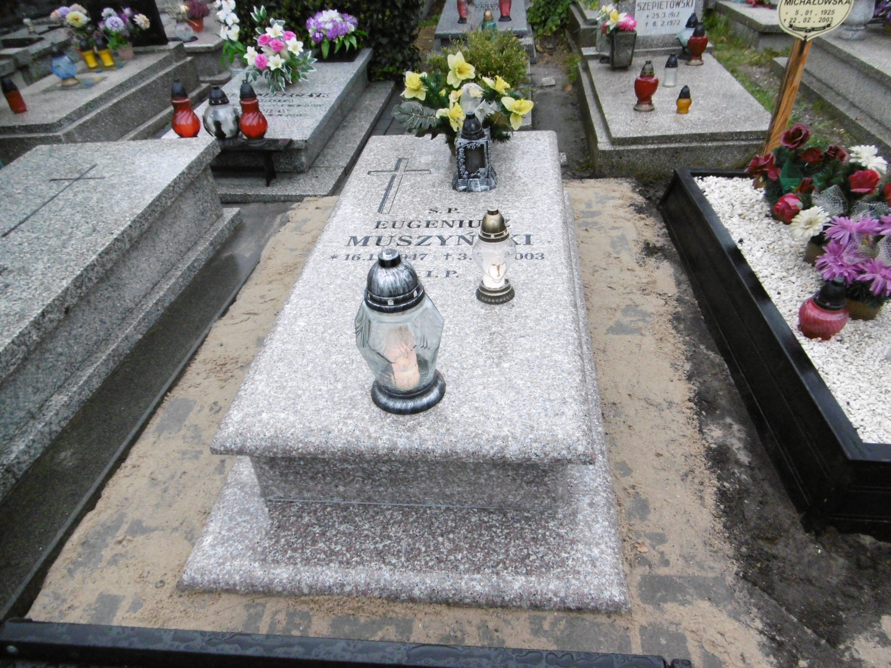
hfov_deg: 71.6
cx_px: 446
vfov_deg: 56.8
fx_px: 618
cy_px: 334
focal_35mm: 24
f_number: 3.1
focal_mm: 4.3
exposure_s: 1/60
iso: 400
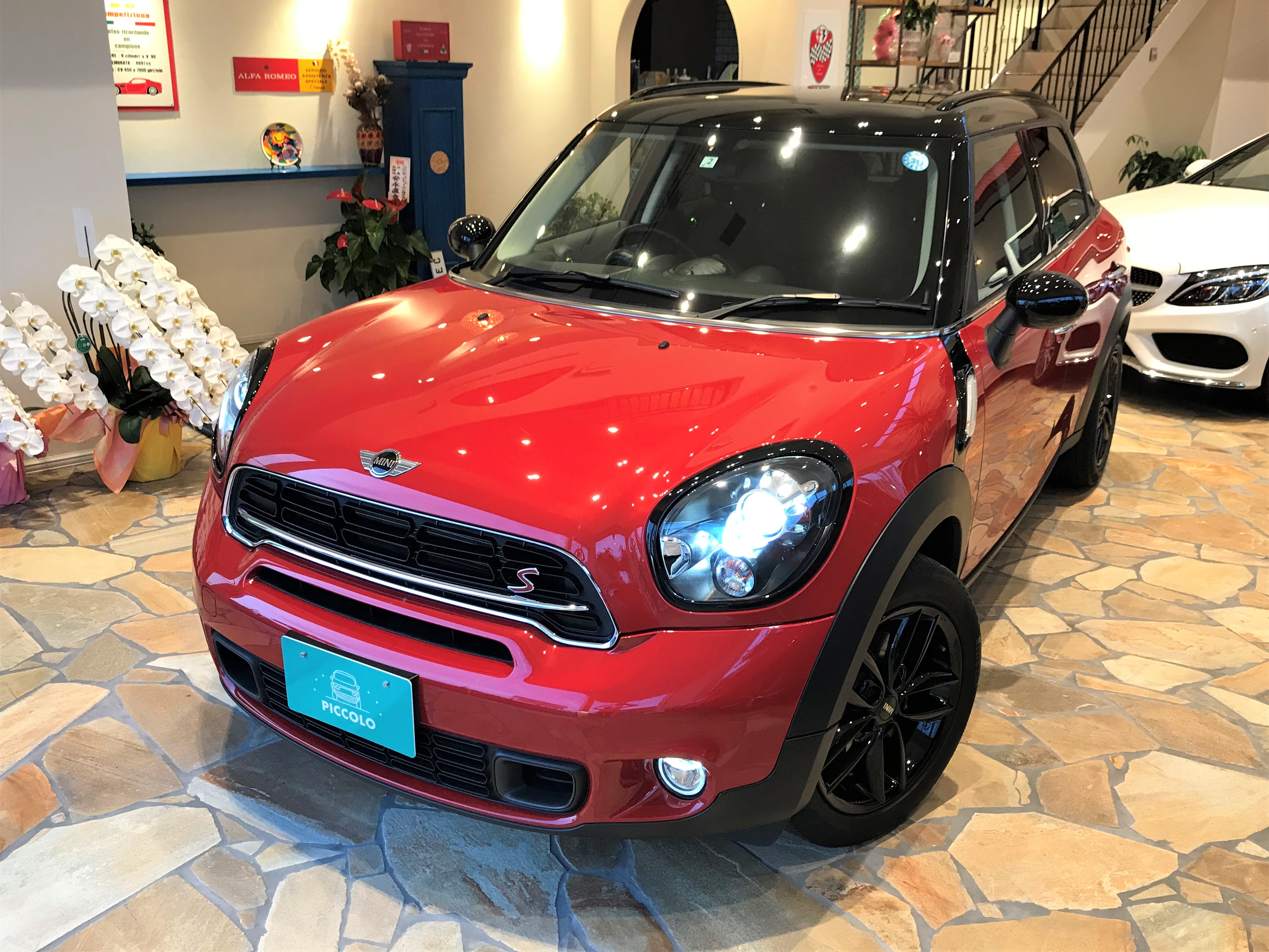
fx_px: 1027
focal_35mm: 28
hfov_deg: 63.4
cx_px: 634
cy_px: 476
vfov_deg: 49.8
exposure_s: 1/33
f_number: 1.8
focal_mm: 3.99
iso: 32
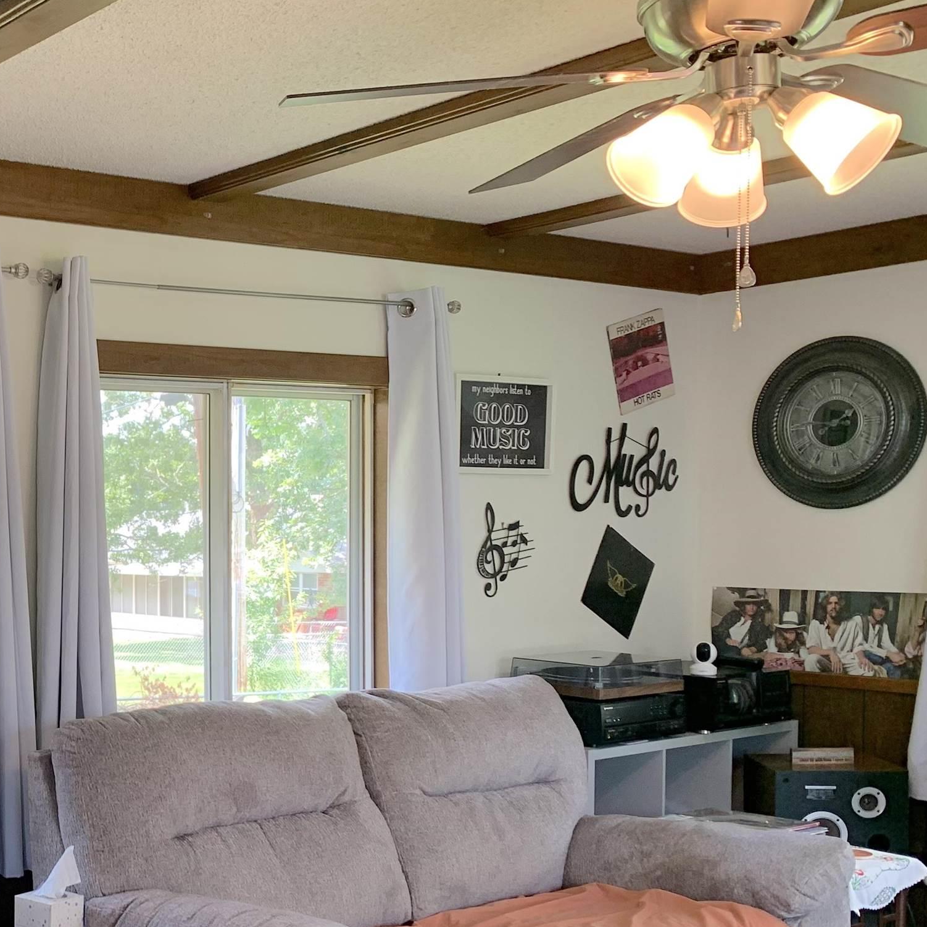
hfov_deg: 33.2
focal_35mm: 47
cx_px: 10
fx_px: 1424
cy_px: 607
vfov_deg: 35.8
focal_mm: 4.25
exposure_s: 1/120
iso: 80
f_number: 1.8
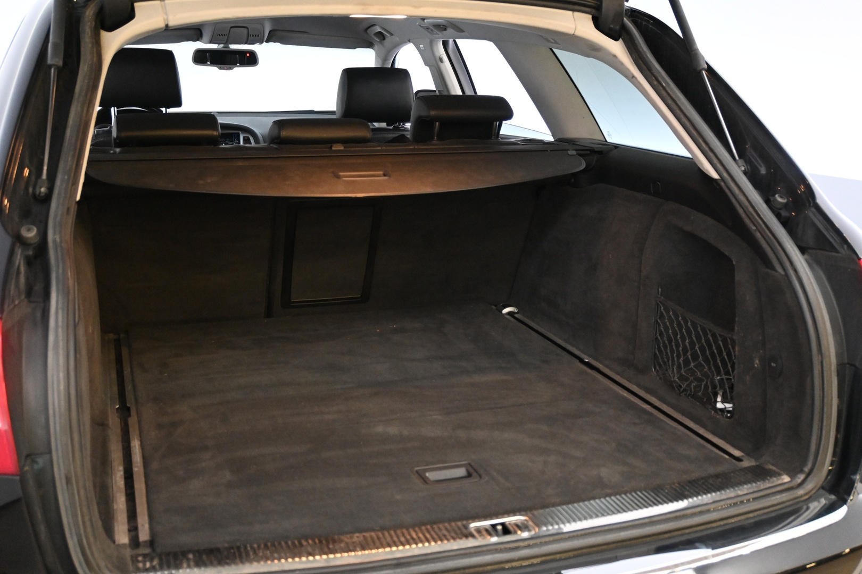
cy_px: 287
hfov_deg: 49.6
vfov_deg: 34.2
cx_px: 431
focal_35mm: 39
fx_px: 934
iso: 4000
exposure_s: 1/40
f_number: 4.5
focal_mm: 26
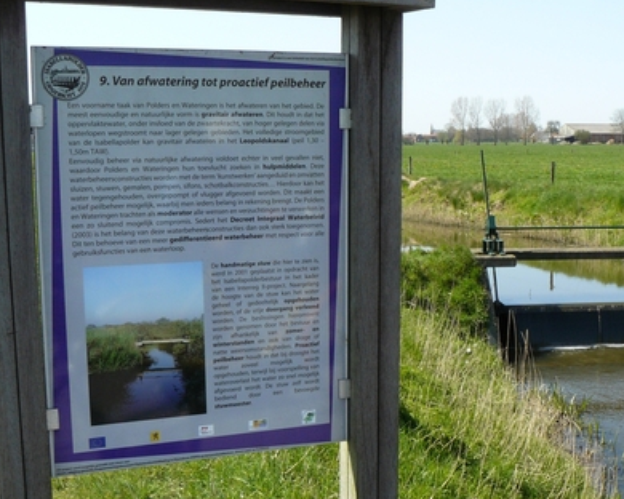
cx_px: 403
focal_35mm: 54
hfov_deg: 34.5
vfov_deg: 28.0
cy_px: 297
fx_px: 997
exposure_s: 1/200
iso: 100
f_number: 5.6
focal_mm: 6
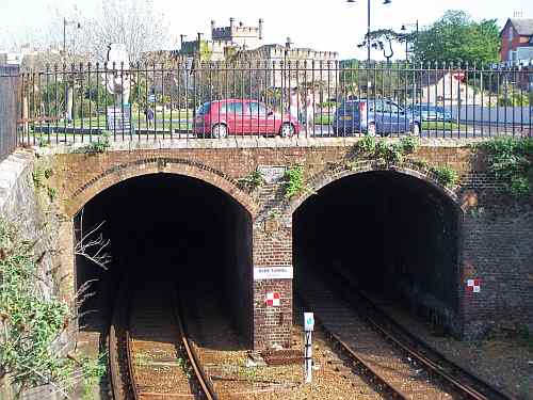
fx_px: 1170
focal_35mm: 76
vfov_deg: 19.4
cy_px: 200
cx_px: 266
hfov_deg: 25.7
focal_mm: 12.4
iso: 64
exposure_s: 1/125
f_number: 4.2
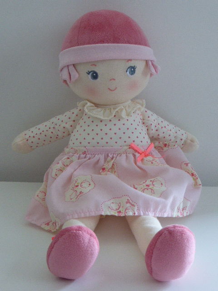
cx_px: 109
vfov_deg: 36.2
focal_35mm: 53
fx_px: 445
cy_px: 146
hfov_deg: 27.5
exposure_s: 1/30
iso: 400
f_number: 4.4
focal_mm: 9
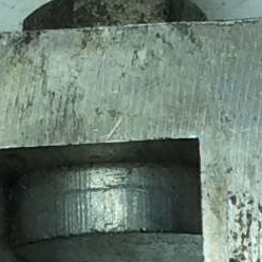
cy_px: 109
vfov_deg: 5.9
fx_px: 2526
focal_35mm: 295
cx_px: 502
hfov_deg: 5.8
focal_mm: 3.3
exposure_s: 1/502
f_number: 2.4
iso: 32
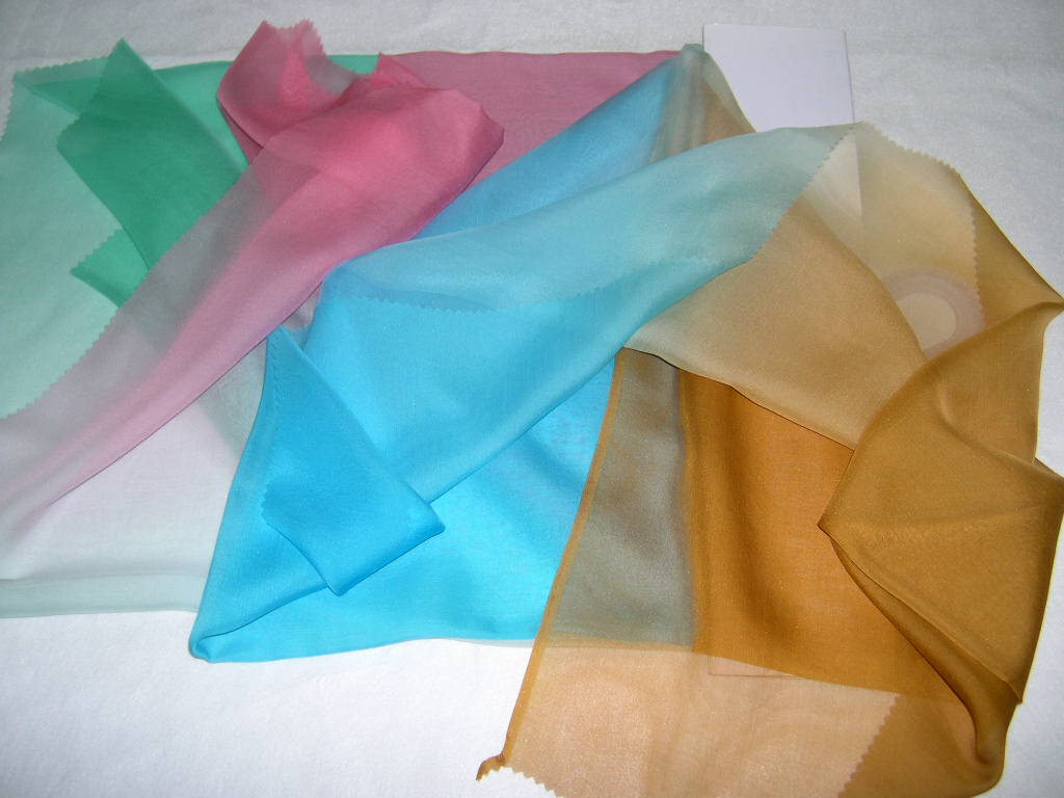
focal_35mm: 38
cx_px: 532
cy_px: 399
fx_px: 1168
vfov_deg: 37.7
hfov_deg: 49.0
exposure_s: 1/60
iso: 100
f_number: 2.8
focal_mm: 8
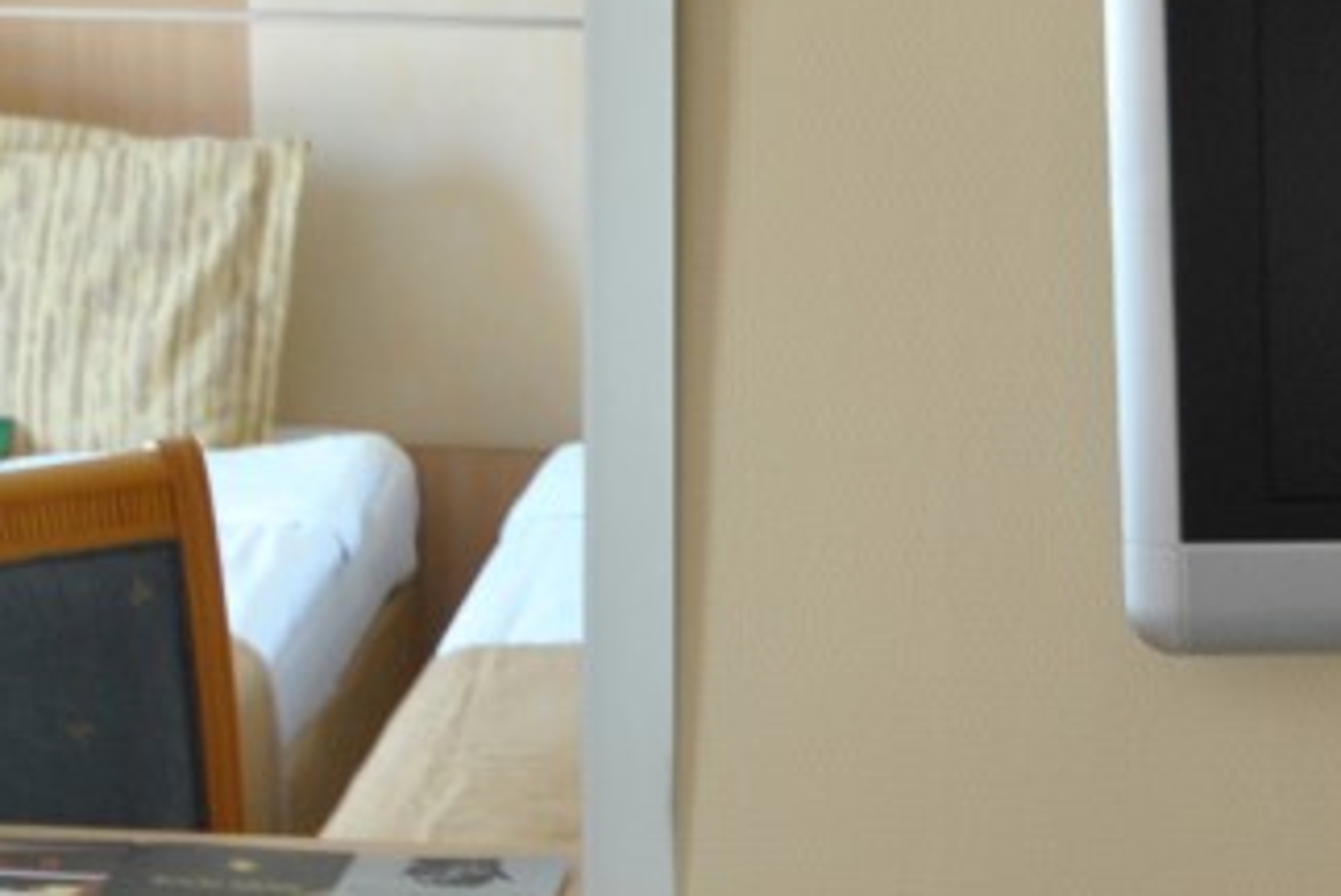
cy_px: 407
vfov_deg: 10.7
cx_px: 982
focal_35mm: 128
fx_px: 4772
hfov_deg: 15.9
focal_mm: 24
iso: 320
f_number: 4.5
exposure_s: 1/30
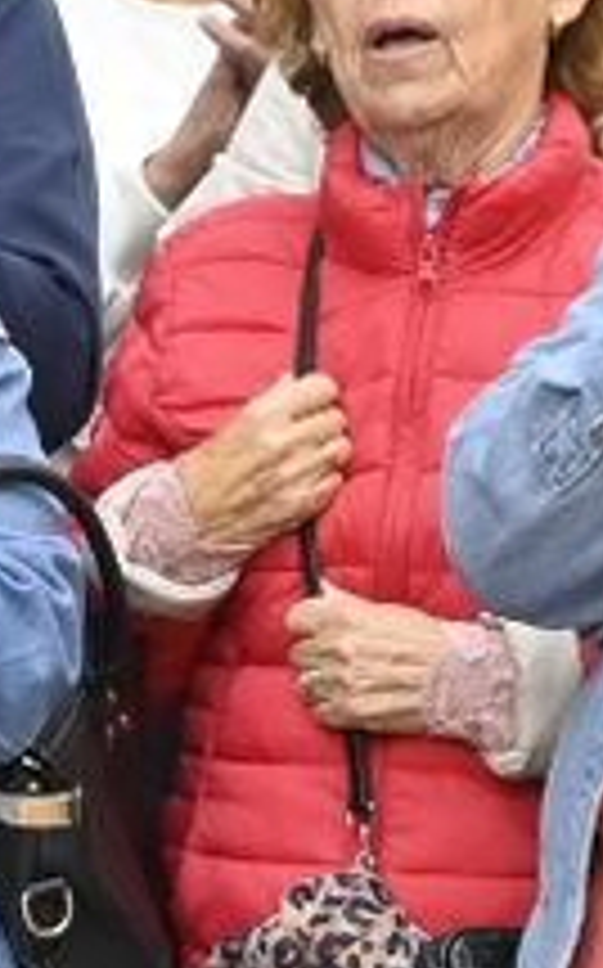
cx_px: -1022
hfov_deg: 5.3
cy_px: 786
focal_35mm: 239
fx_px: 6291
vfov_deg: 8.8
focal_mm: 21
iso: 400
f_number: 5
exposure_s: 1/400
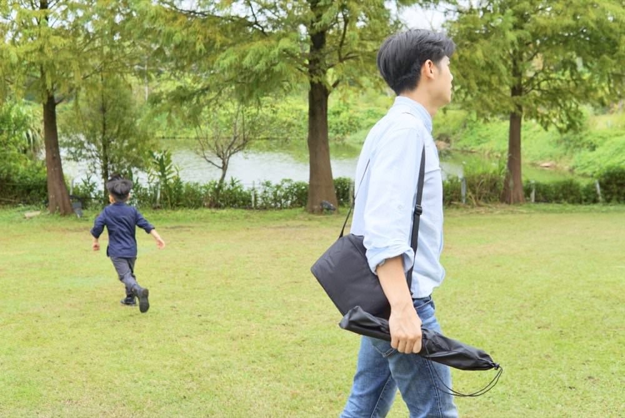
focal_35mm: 45
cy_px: 209
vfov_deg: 29.9
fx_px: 782
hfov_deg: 43.6
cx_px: 312
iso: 100
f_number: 4
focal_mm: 30
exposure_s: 1/160
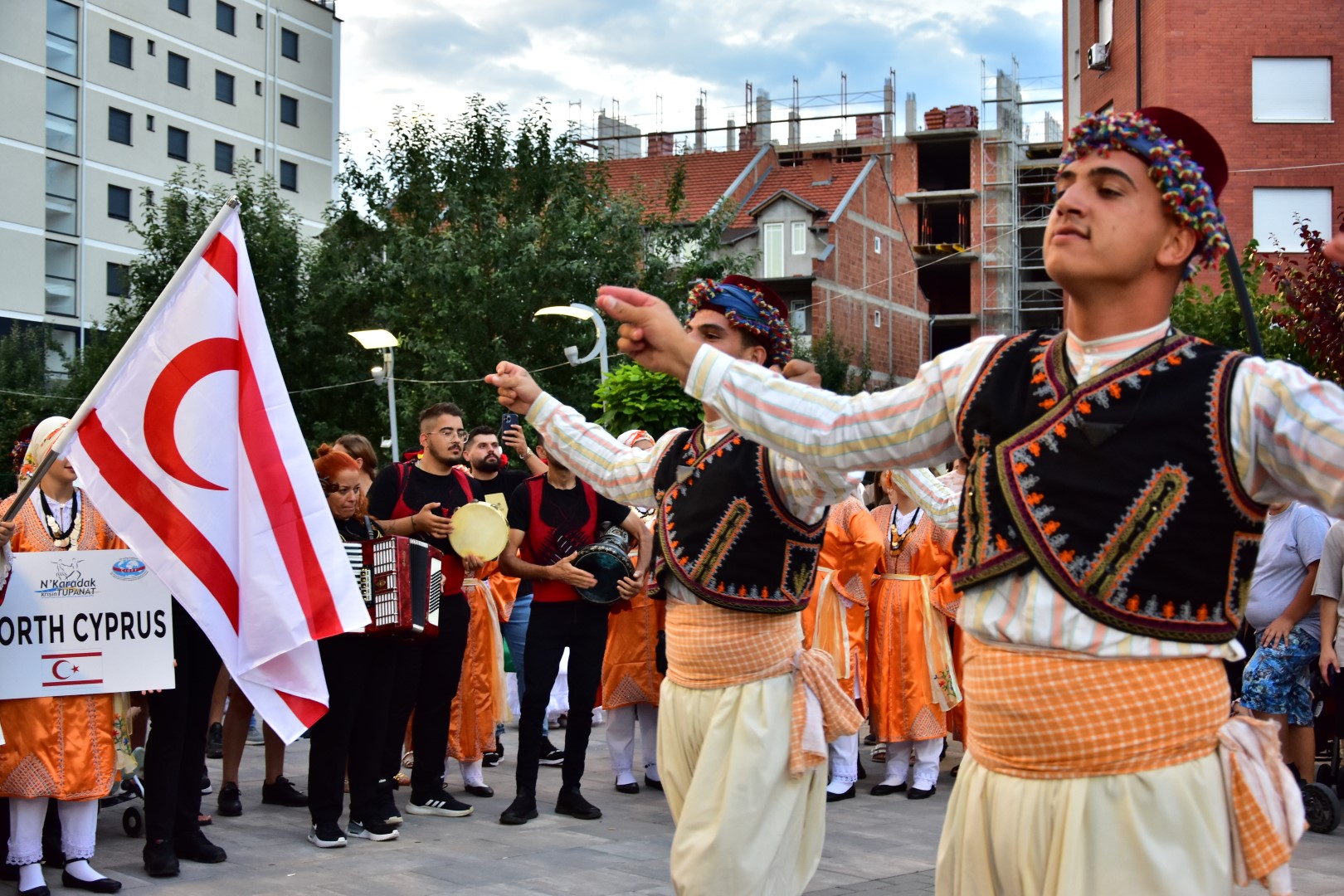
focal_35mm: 51
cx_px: 672
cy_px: 448
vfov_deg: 26.5
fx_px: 1904
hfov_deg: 38.9
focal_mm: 34
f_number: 4.2
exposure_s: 1/100
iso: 720
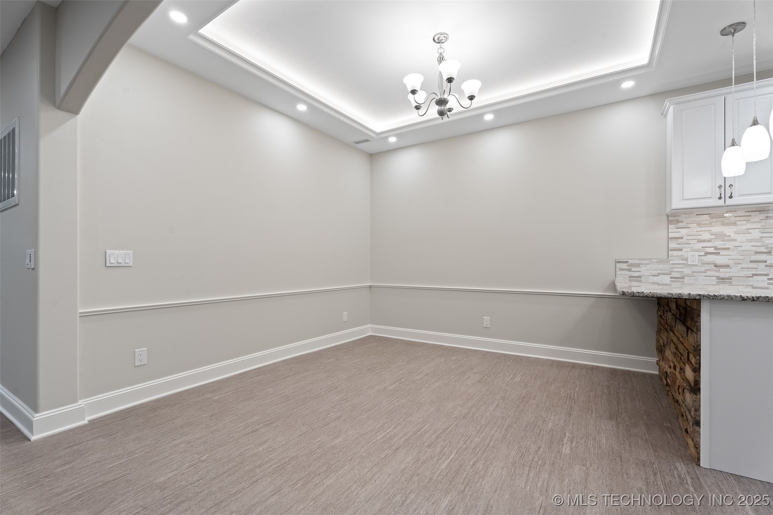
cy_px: 258
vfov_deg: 73.7
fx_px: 344
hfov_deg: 96.7
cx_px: 386
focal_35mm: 16
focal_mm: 16
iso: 200
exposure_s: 1/6
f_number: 9
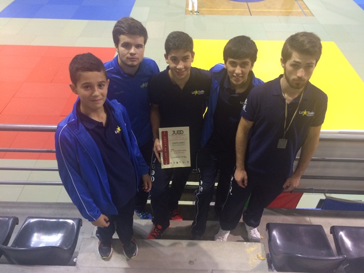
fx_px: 305
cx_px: 182
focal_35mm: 29
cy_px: 136
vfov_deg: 48.2
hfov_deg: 61.7
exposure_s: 1/33
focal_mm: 4.15
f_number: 2.2
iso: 160
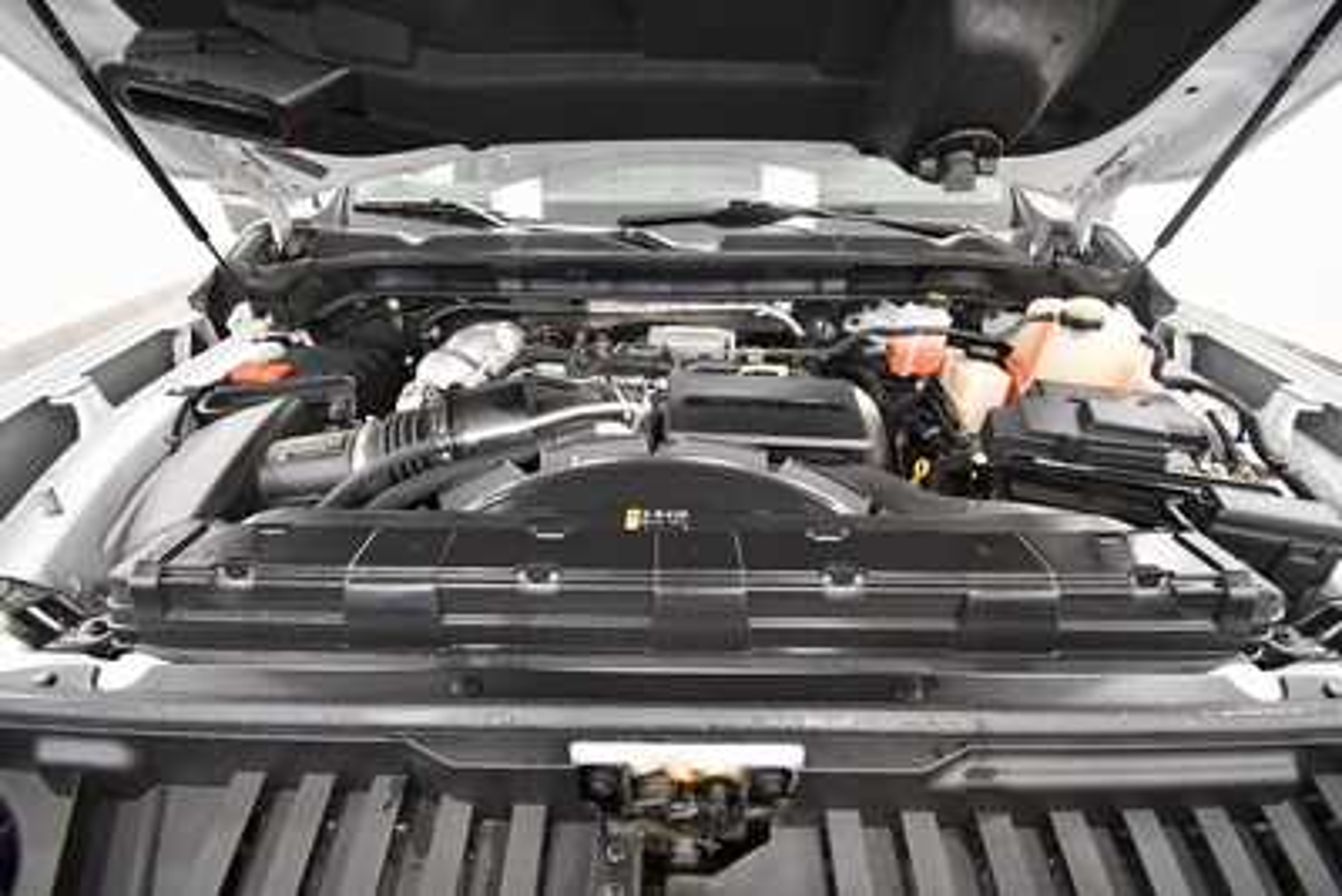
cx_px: 671
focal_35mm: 15
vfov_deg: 77.4
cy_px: 448
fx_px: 559
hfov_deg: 100.4
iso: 2800
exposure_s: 1/125
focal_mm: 10
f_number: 4.5
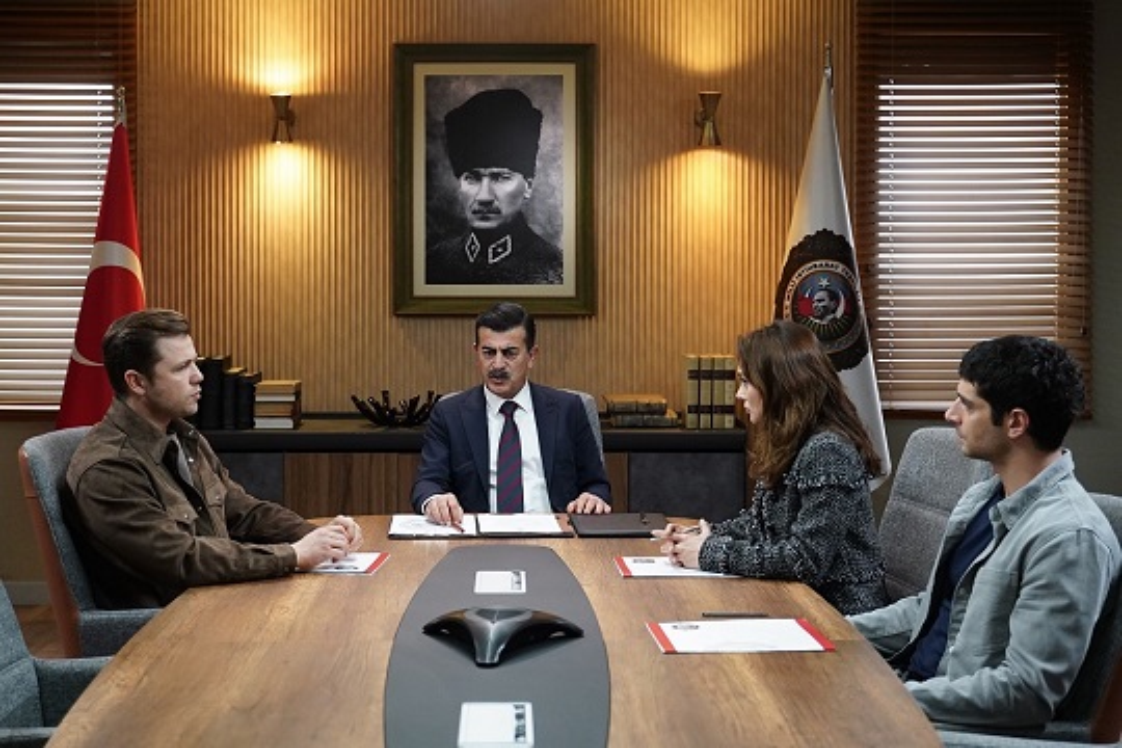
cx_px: 561
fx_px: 1184
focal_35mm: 38
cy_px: 374
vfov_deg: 35.1
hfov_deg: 50.7
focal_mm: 38
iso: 2500
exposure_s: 1/100
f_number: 2.8
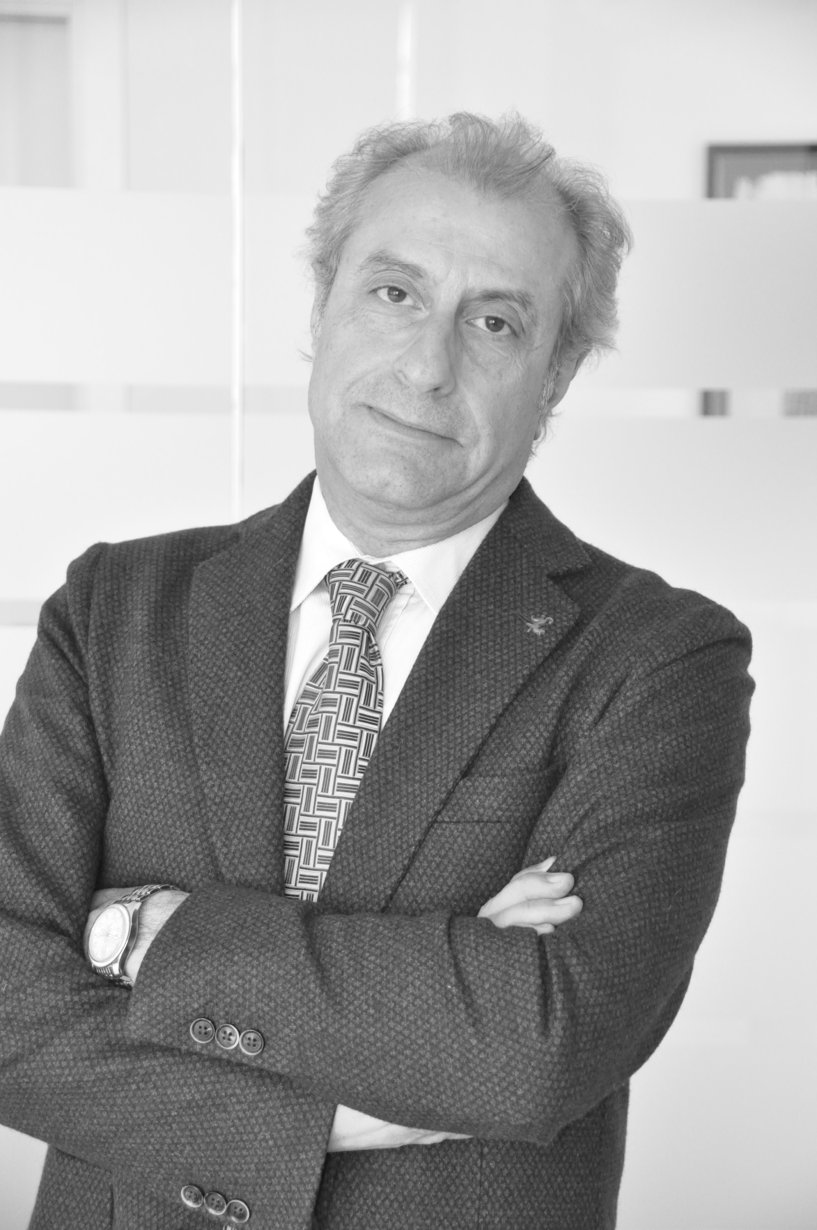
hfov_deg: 14.0
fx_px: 3327
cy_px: 615
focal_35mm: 98
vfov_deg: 20.9
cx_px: 408
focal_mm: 65
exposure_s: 1/50
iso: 3200
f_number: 5.6
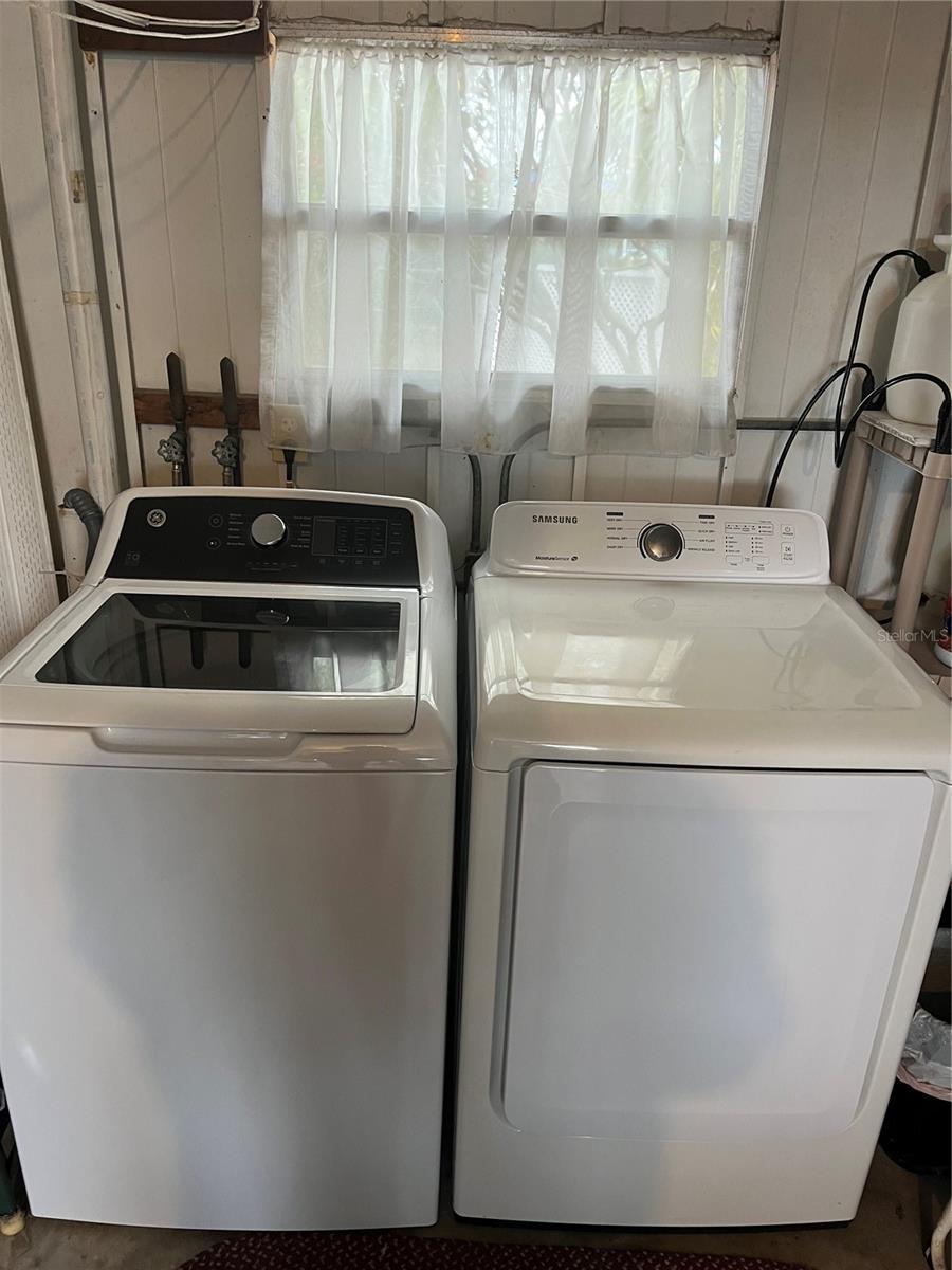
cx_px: 476
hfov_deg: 53.1
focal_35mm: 26
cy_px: 635
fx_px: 953
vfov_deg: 67.3
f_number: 1.6
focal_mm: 5.1
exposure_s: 1/60
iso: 80
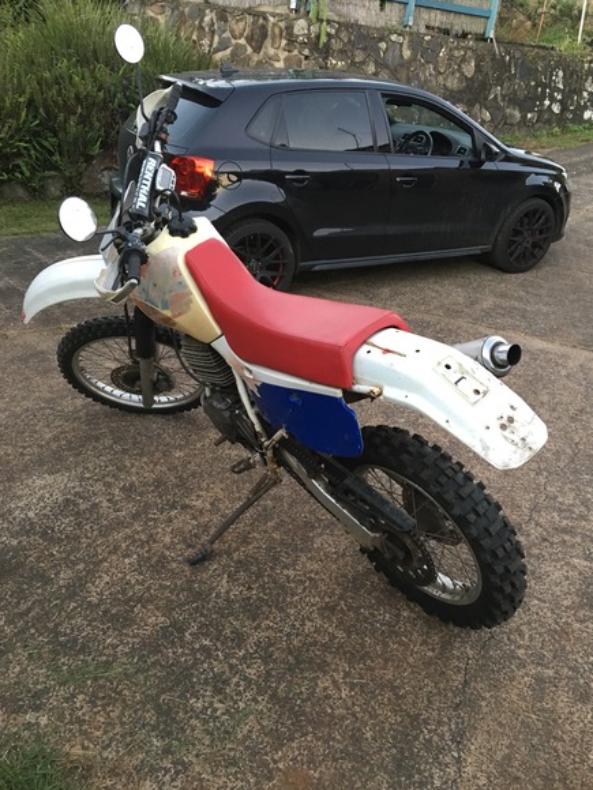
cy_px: 400
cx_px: 290
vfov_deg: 60.0
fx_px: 685
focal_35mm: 30
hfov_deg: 46.8
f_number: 2.2
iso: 125
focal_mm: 4.15
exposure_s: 1/33
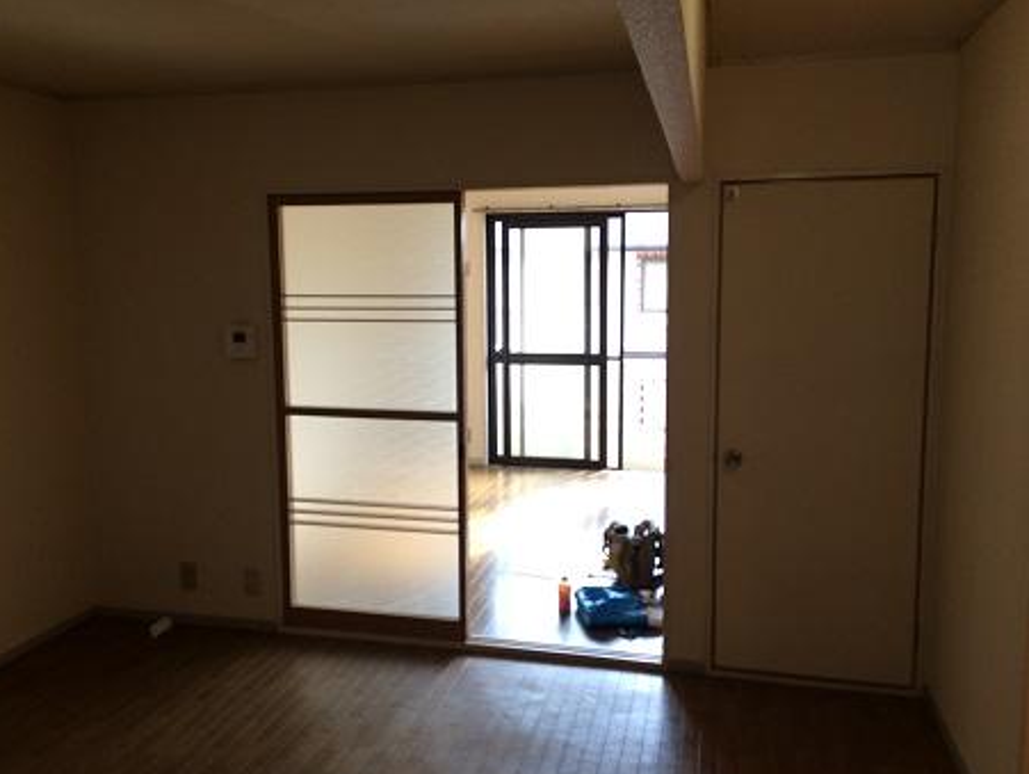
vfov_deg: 45.5
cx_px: 507
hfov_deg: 58.3
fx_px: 922
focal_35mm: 31
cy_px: 395
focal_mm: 4.1
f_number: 2.2
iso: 40
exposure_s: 1/40
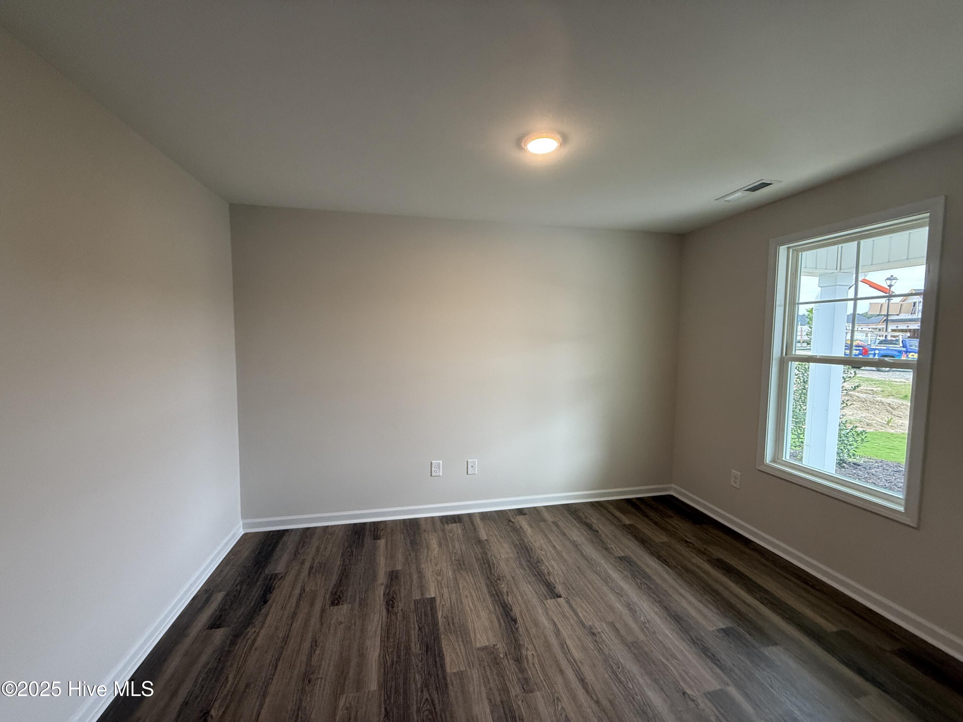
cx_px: 482
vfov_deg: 85.7
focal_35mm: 14
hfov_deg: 102.1
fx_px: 389
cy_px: 361
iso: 250
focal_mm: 2.22
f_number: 2.2
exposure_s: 1/120
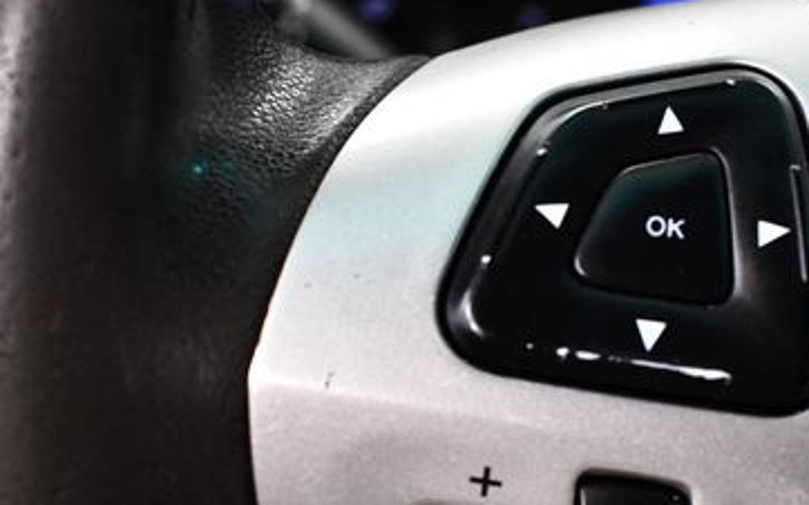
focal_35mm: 65
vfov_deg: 19.6
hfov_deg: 31.5
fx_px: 1433
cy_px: 449
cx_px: 483
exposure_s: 1/125
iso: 2800
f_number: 3.5
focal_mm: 18
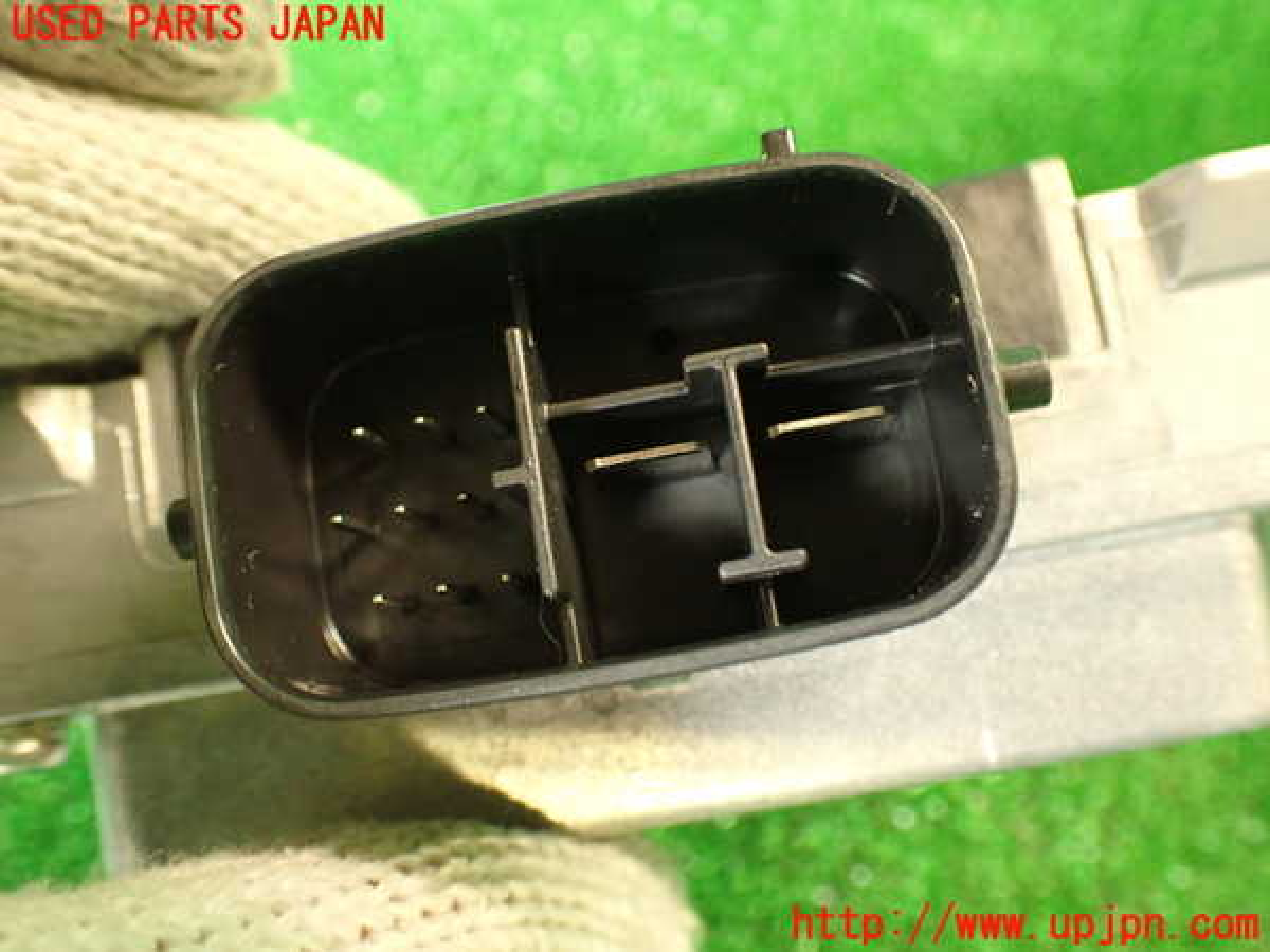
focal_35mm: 32
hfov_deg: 56.8
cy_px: 476
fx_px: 1174
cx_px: 635
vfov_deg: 44.2
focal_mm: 5.79
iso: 800
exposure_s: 1/30
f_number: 2.4
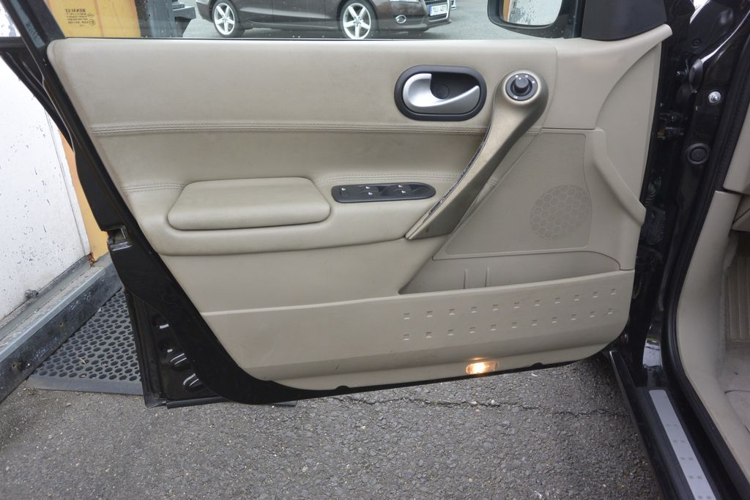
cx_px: 375
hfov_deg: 67.4
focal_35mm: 27
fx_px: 563
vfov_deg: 47.9
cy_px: 250
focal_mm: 10
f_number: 3.5
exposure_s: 1/200
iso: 200
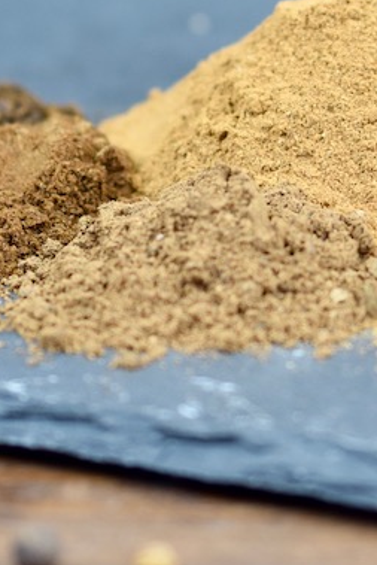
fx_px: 6675
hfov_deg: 3.2
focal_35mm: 425
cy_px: -34
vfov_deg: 4.8
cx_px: 363
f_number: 4
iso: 400
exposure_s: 1/60
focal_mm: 105
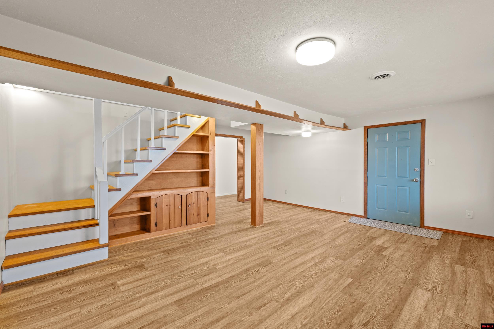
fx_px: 206
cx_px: 247
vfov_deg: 77.3
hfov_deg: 100.4
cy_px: 164
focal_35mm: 15
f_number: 9
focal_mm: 10
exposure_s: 4
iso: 200
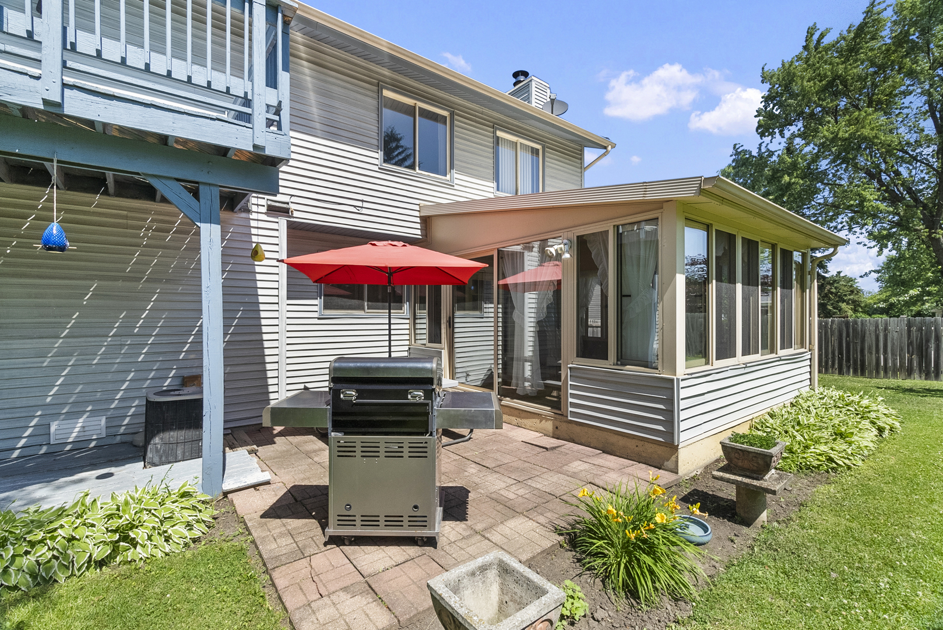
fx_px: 393
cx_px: 472
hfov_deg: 100.4
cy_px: 315
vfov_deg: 77.4
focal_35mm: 15
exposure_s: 1/125
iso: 500
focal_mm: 10
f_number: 9
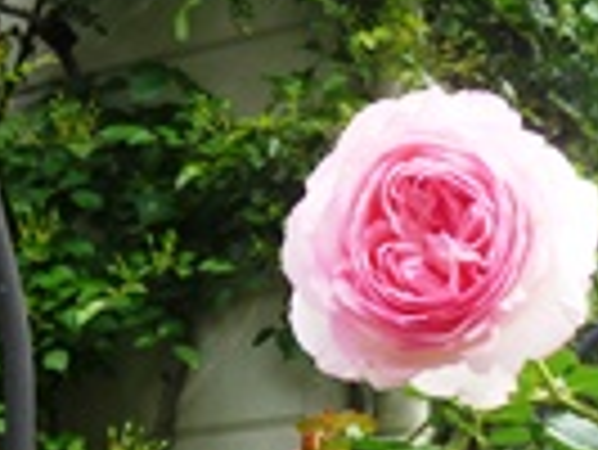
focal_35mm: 84
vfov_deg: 16.4
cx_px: 297
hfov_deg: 23.3
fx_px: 1452
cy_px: 621
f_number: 3.1
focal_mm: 4.5
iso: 100
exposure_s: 1/200
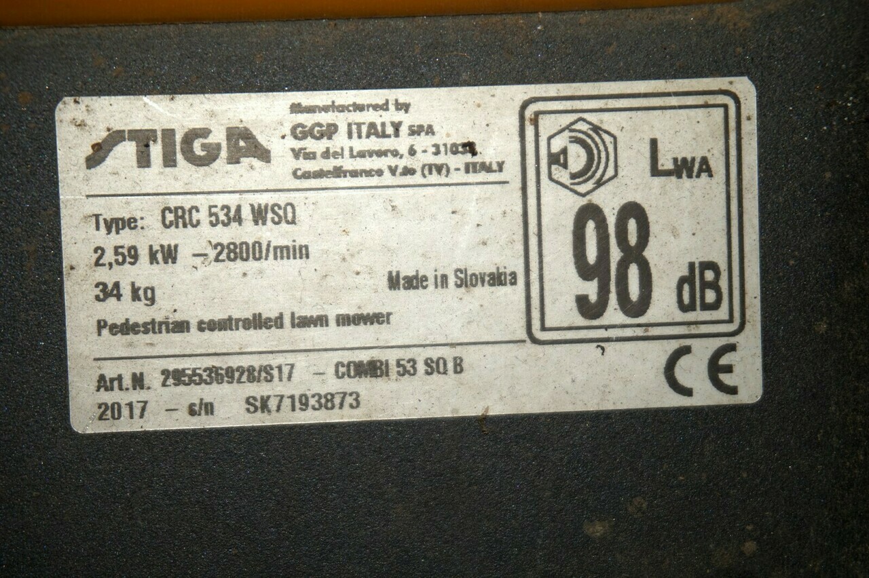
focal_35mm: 75
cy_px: 289
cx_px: 434
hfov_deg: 27.0
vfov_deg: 18.2
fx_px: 1809
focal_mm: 50
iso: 100
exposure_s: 1/60
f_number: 5.6
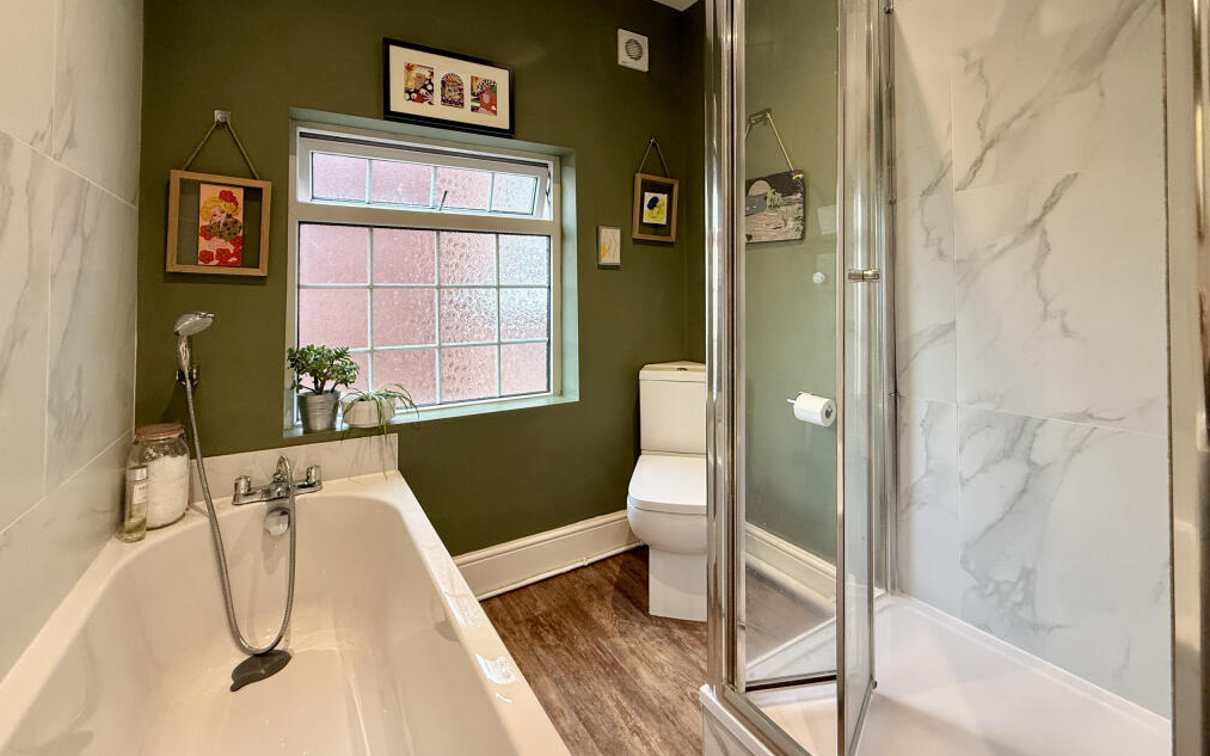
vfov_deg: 74.0
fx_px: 495
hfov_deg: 101.5
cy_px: 302
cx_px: 603
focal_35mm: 15
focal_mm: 2.22
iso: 200
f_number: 2.2
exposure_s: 1/100
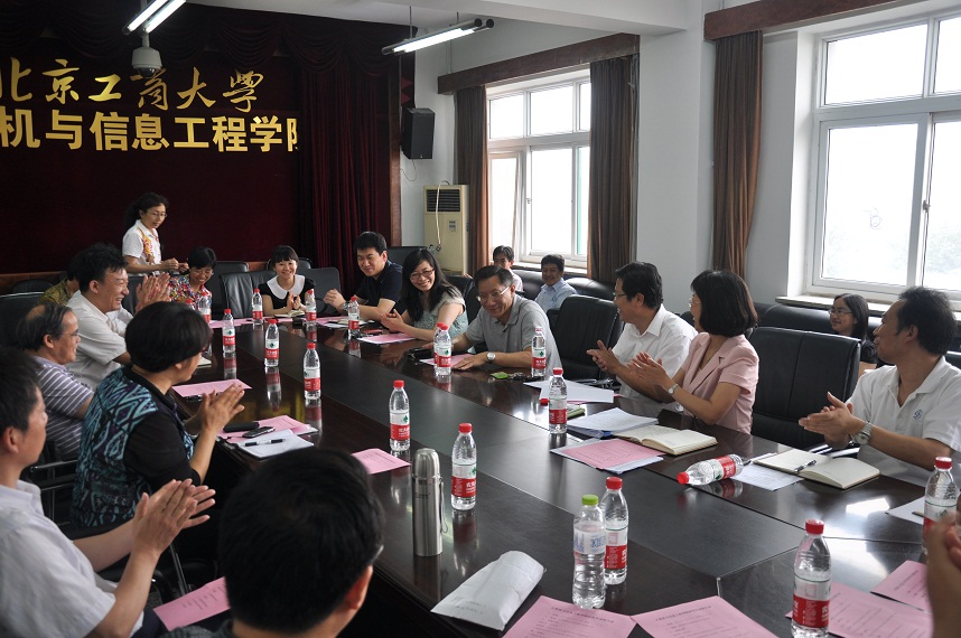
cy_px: 319
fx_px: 840
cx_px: 480
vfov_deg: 41.6
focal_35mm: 32
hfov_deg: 59.5
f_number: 3.8
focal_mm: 21
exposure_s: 1/60
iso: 200
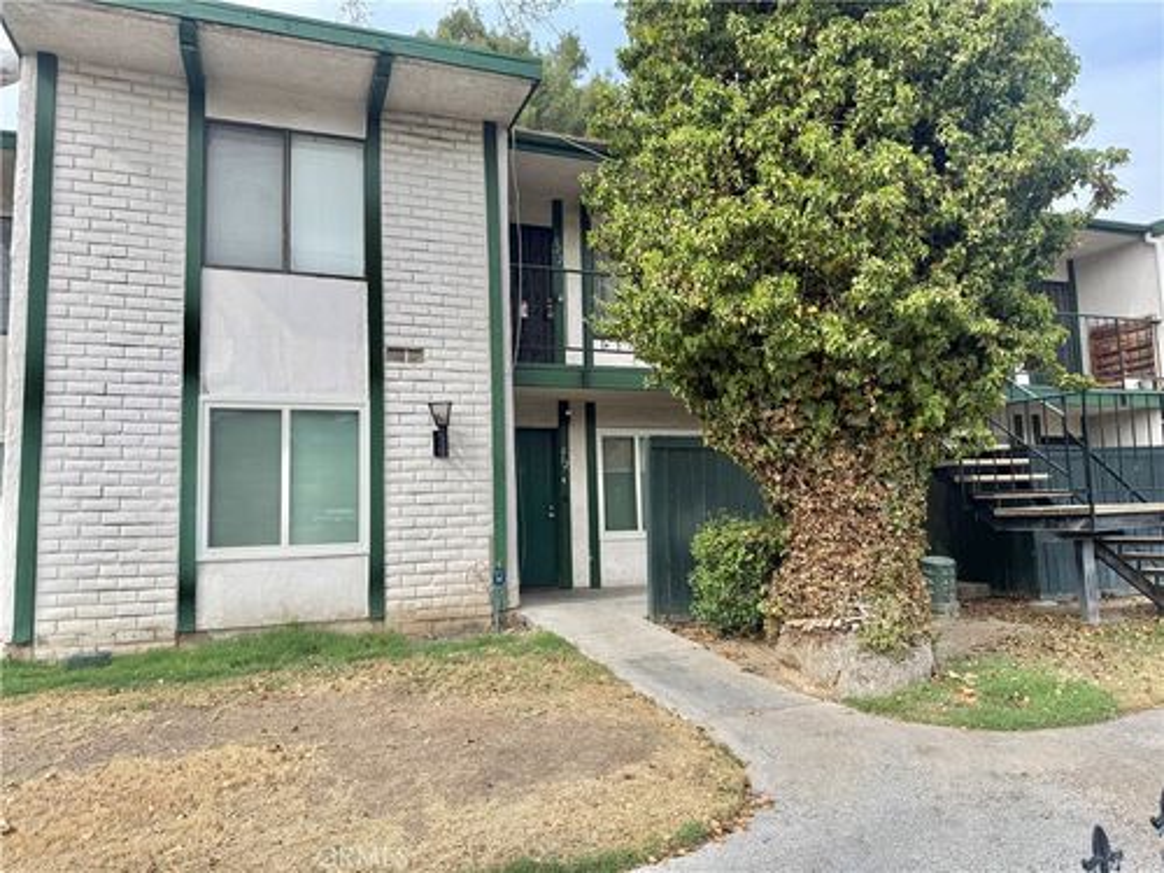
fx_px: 807
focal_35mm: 24
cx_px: 582
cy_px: 436
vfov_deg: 56.8
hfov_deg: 71.6
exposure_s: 1/2053
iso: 80
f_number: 1.78
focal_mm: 6.76
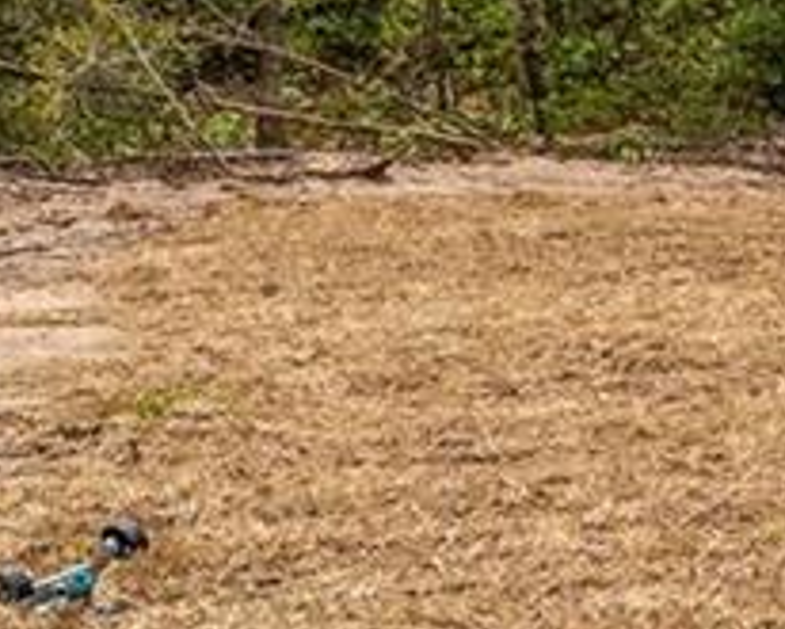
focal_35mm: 102
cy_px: 72
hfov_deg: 9.5
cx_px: 2759
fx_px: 2371
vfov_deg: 15.0
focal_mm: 14
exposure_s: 1/500
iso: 125
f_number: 8
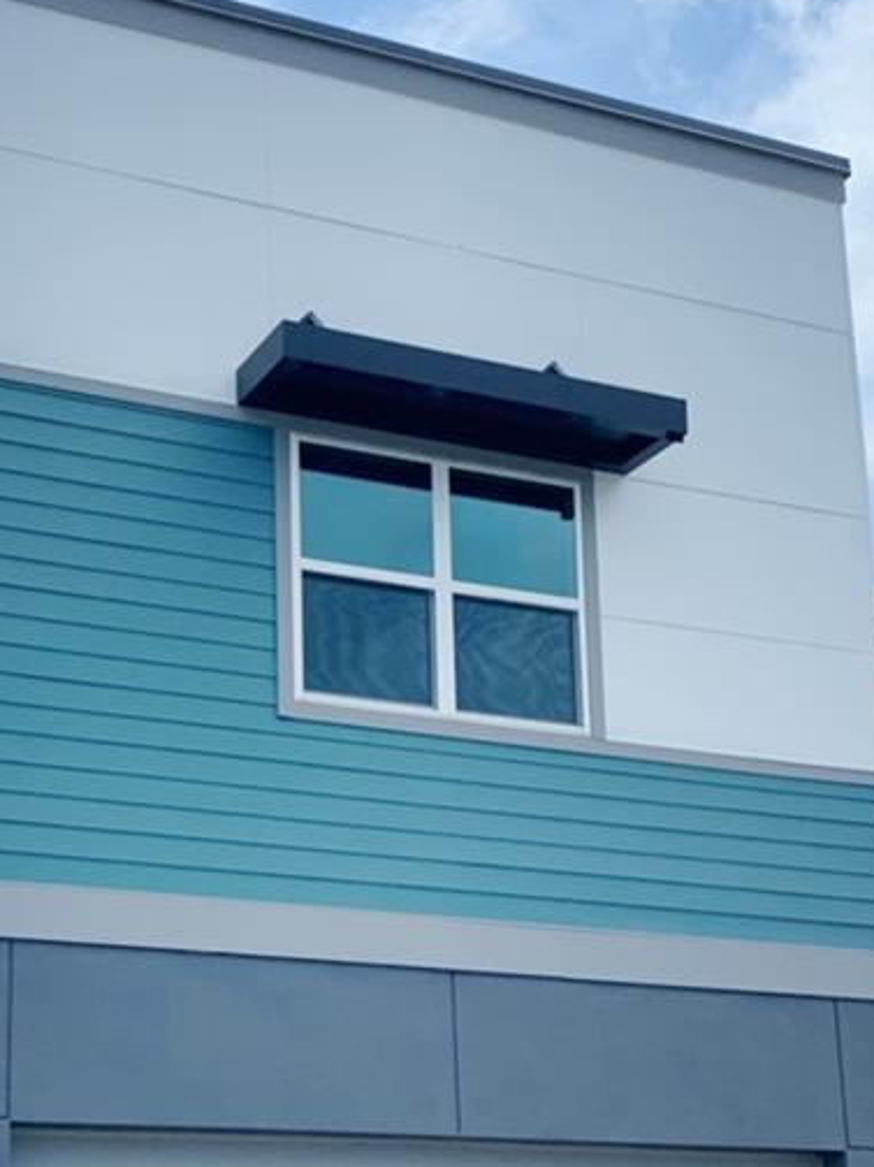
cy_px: 930
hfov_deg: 23.5
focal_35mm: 62
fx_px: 2088
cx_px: 262
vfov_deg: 30.5
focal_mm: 4.25
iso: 25
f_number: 1.8
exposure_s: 1/1779
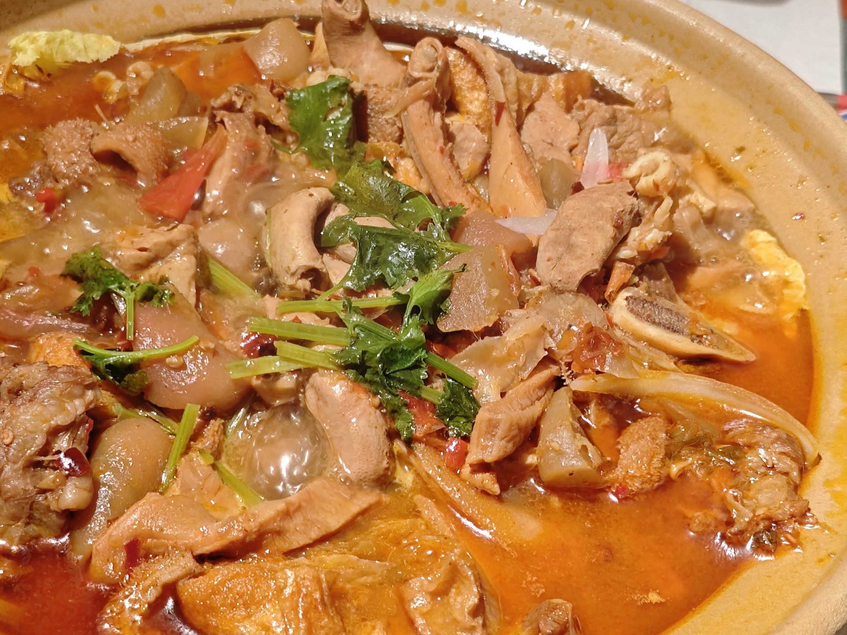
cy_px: 390
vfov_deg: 22.2
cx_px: 347
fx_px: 1615
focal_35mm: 66
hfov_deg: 29.3
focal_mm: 6.55
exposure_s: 1/100
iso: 200
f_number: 1.6
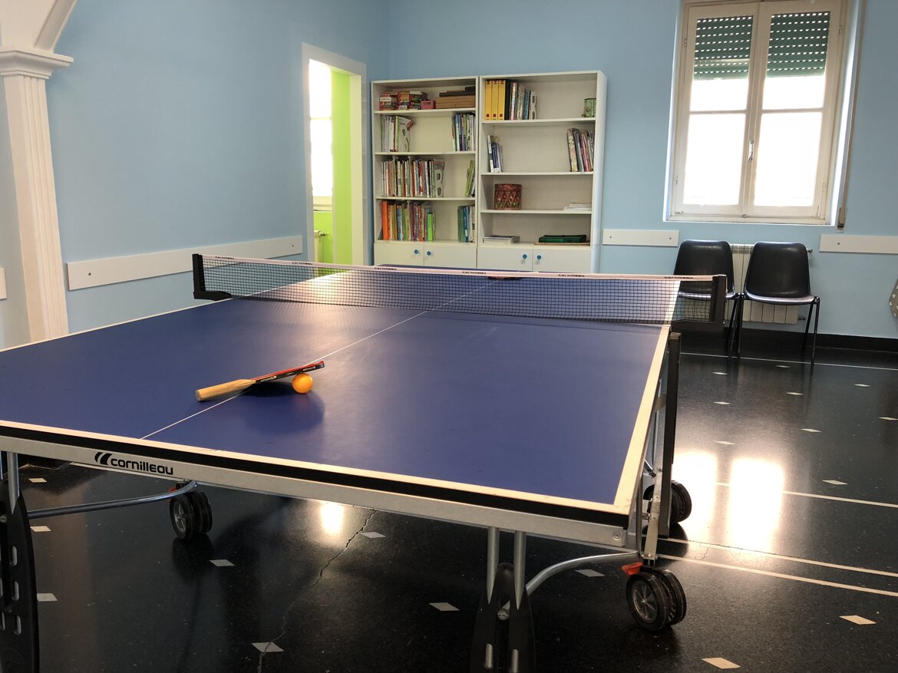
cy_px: 336
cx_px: 449
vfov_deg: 49.7
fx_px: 726
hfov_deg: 63.5
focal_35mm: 28
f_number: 1.8
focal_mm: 3.99
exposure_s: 1/17
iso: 40
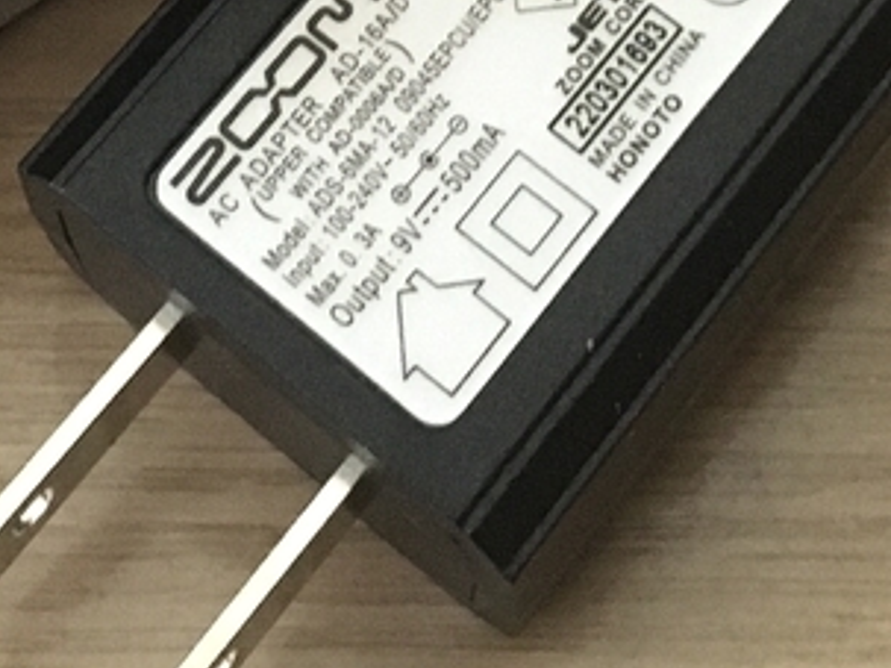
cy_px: -444
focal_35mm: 115
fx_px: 2959
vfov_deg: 12.1
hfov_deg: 17.1
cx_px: 373
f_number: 2.2
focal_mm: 4.15
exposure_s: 1/15
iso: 200
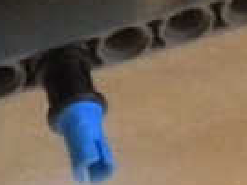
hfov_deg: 7.5
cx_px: 225
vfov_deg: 5.1
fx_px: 1889
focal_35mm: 265
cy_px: -507
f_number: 3.1
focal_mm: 6.3
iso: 800
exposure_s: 1/28.8
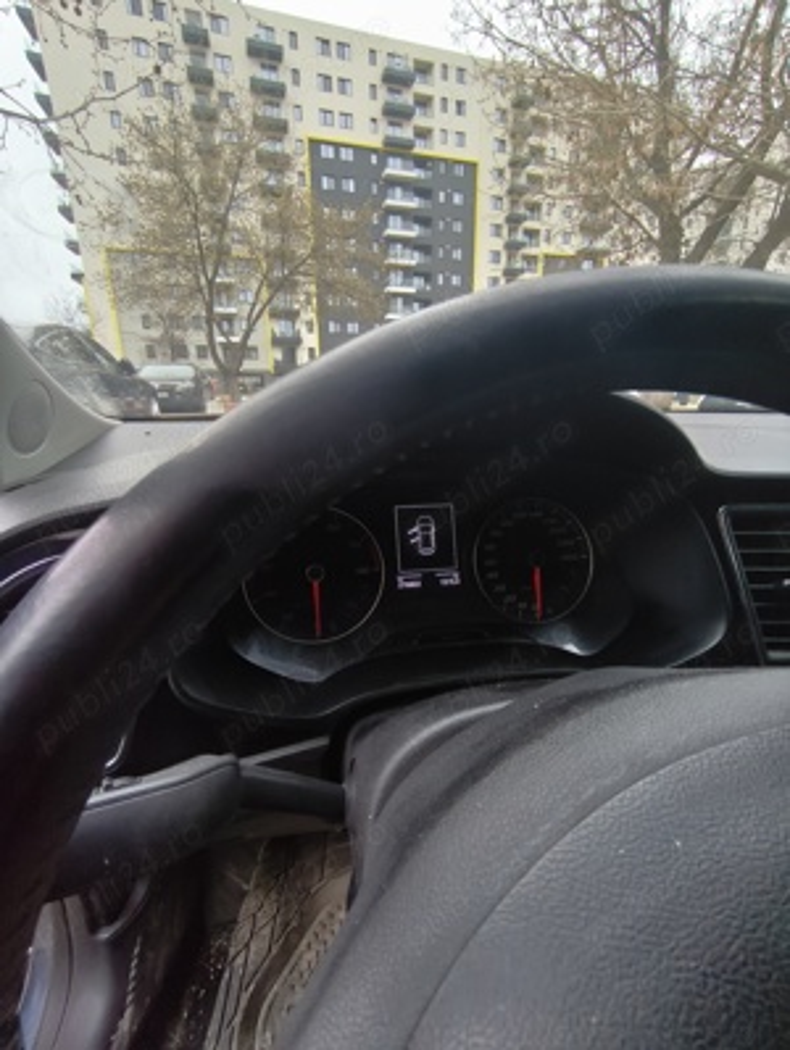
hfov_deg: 81.8
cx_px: 395
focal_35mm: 15
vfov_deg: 98.1
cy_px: 525
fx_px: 456
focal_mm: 1.65
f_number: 2.2
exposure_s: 1/60
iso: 50
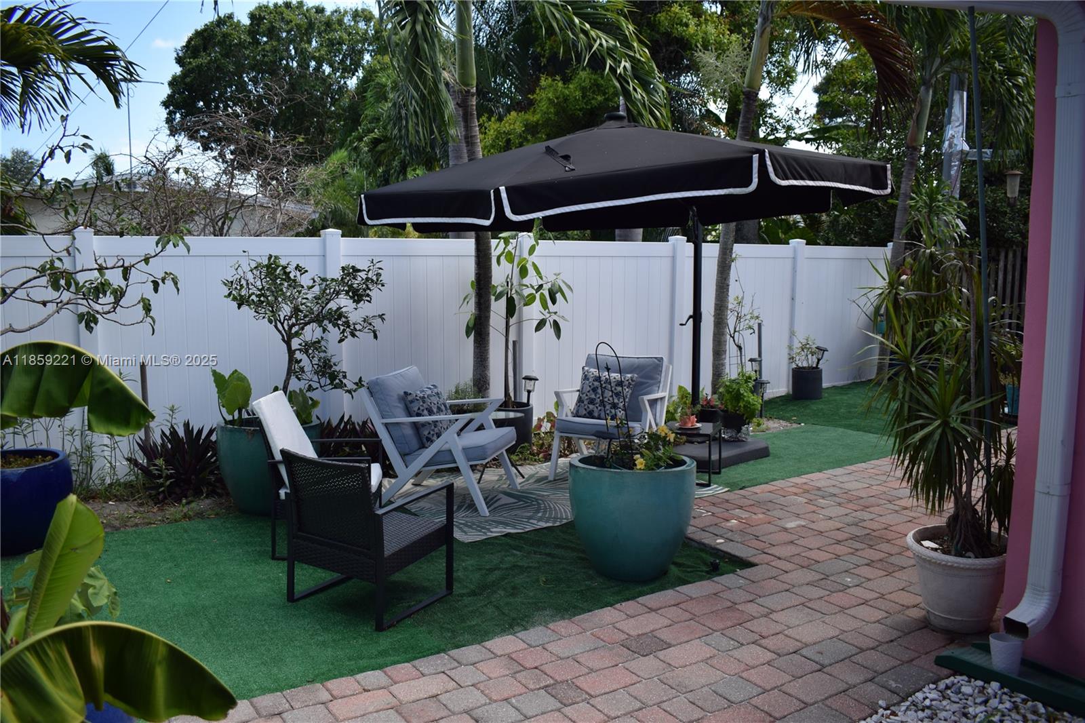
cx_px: 542
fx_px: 814
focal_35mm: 27
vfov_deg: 47.9
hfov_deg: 67.4
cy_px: 362
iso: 100
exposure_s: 1/400
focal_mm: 18
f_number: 3.5
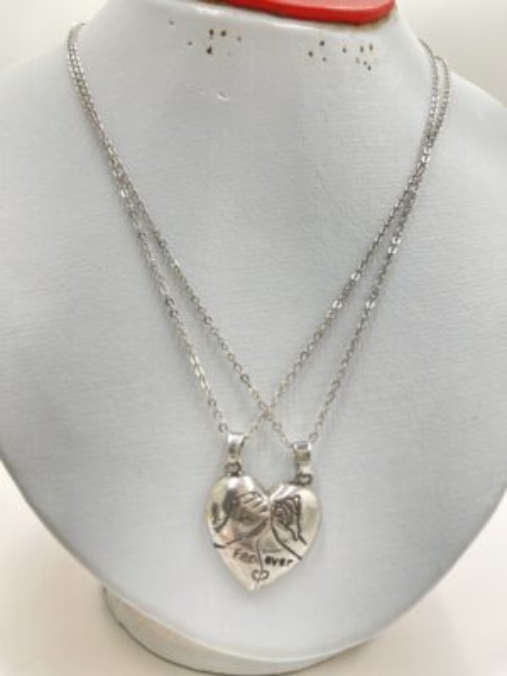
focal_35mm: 25
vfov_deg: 69.4
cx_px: 254
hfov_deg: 54.9
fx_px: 488
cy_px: 338
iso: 64
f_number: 1.6
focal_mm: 5.1
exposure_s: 1/121
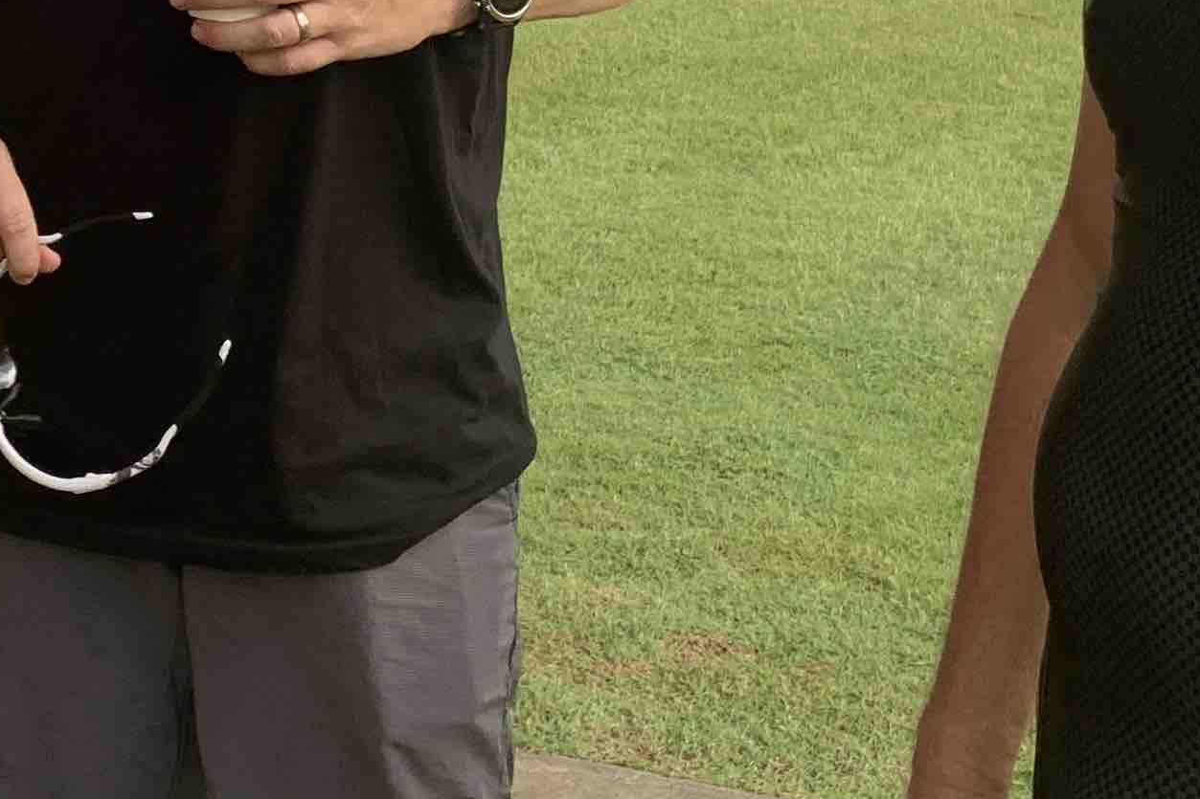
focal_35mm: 87
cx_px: 146
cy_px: -12
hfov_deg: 22.9
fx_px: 2899
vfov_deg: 15.4
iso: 25
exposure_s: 1/564
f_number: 1.8
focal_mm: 4.25
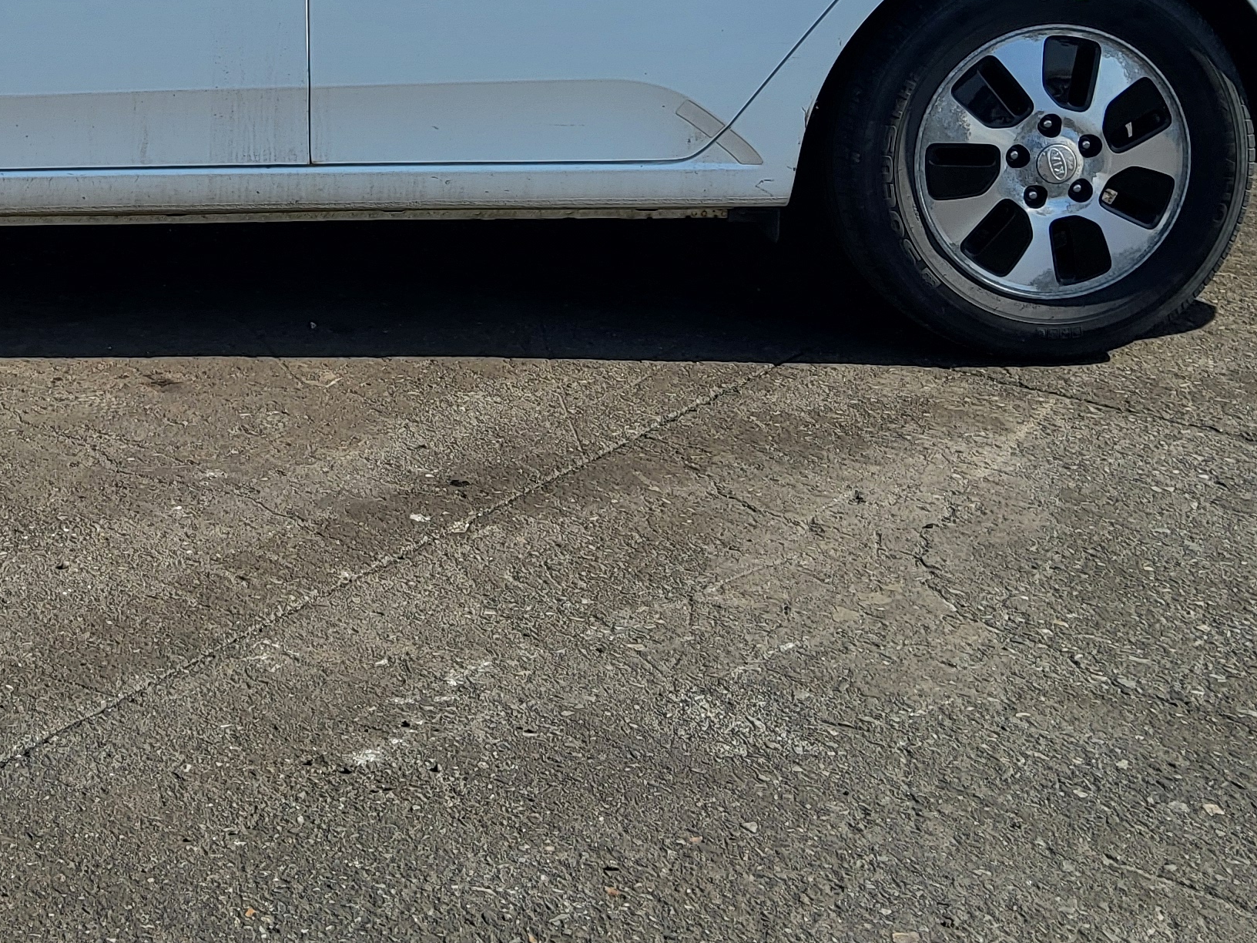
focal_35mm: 65
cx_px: 136
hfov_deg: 28.7
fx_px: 2360
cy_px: -182
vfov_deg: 21.1
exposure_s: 1/781
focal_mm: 3.98
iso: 12
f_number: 1.8
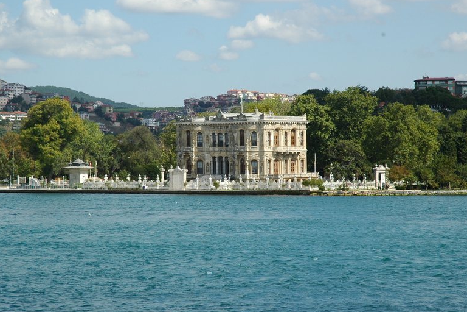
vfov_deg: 11.1
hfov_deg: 16.7
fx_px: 1595
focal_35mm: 123
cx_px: 222
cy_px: 156
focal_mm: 70
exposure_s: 1/320
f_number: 10
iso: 200
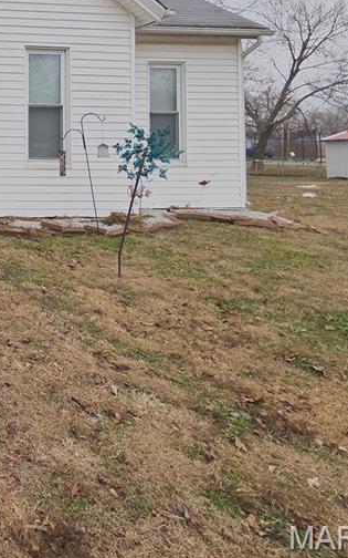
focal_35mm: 28
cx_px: -166
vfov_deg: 62.5
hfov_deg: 29.1
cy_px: 136
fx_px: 425
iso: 100
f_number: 2.2
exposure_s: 1/359
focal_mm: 2.2
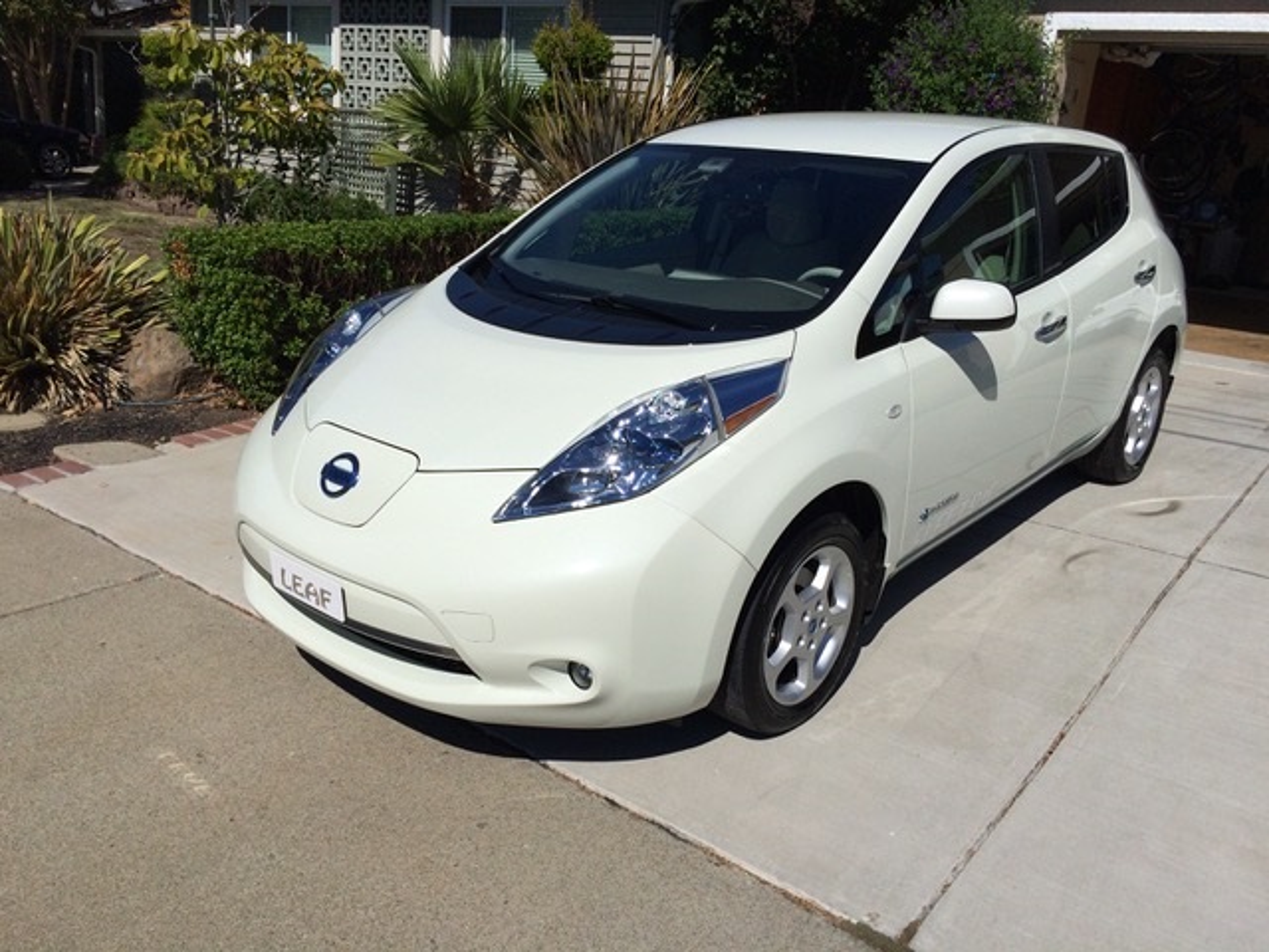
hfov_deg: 61.7
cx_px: 634
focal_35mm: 29
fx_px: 1063
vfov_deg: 48.2
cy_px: 476
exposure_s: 1/8264
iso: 40
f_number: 2.2
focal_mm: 4.15
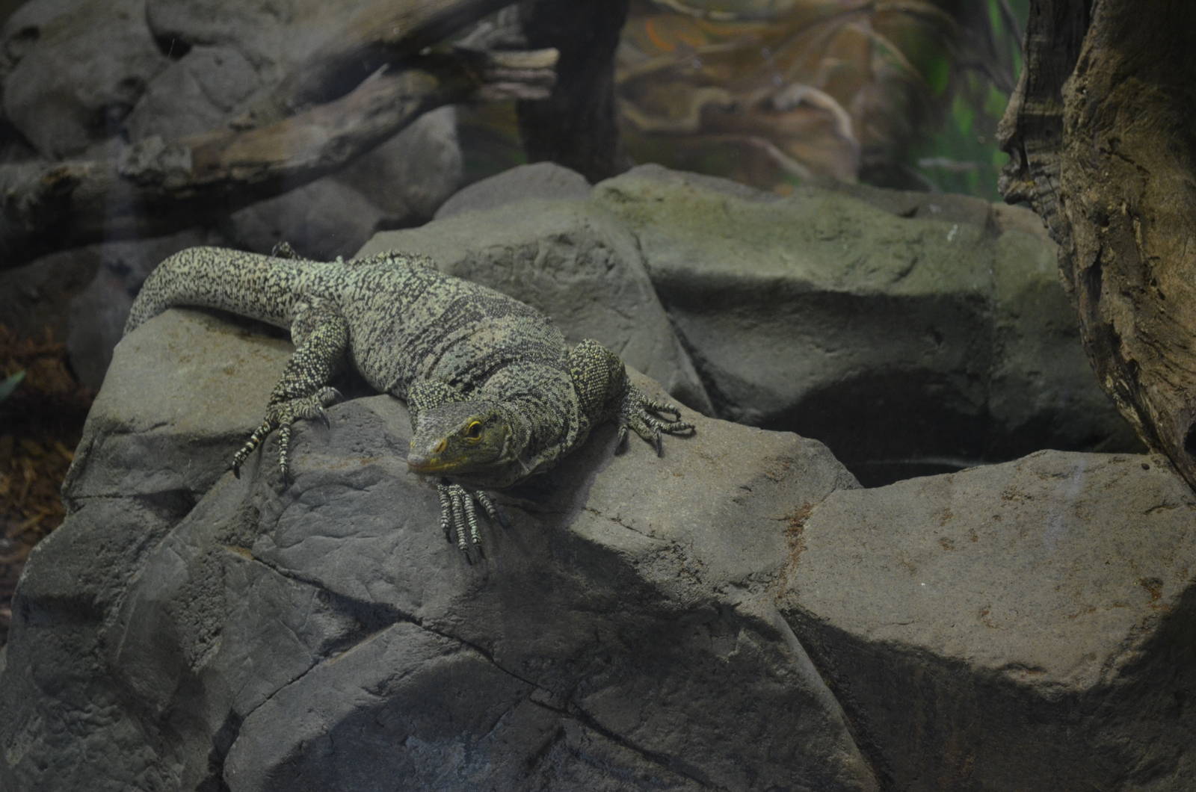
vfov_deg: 17.4
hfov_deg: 26.0
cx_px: 598
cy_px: 396
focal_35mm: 78
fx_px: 2586
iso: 1250
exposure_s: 1/30
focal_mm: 52
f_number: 5.6
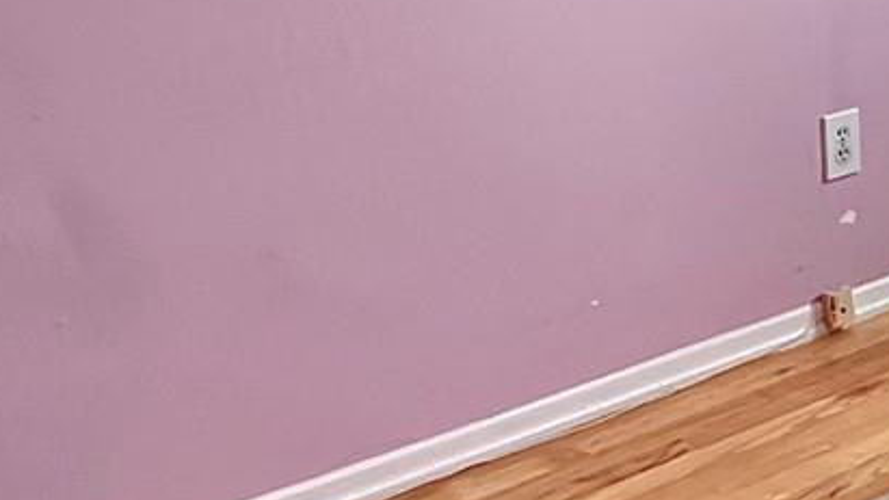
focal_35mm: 76
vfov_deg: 15.4
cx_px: 1231
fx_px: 1791
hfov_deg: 23.7
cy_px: -67
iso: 100
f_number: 2.2
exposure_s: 1/120
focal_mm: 2.22
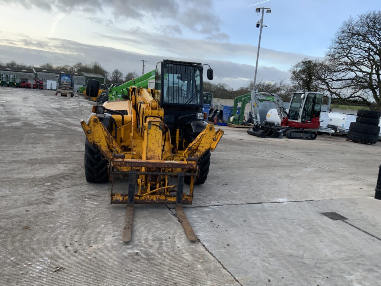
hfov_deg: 61.7
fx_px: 319
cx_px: 190
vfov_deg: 48.2
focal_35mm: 29
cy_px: 143
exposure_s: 1/283
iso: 16
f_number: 1.8
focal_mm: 3
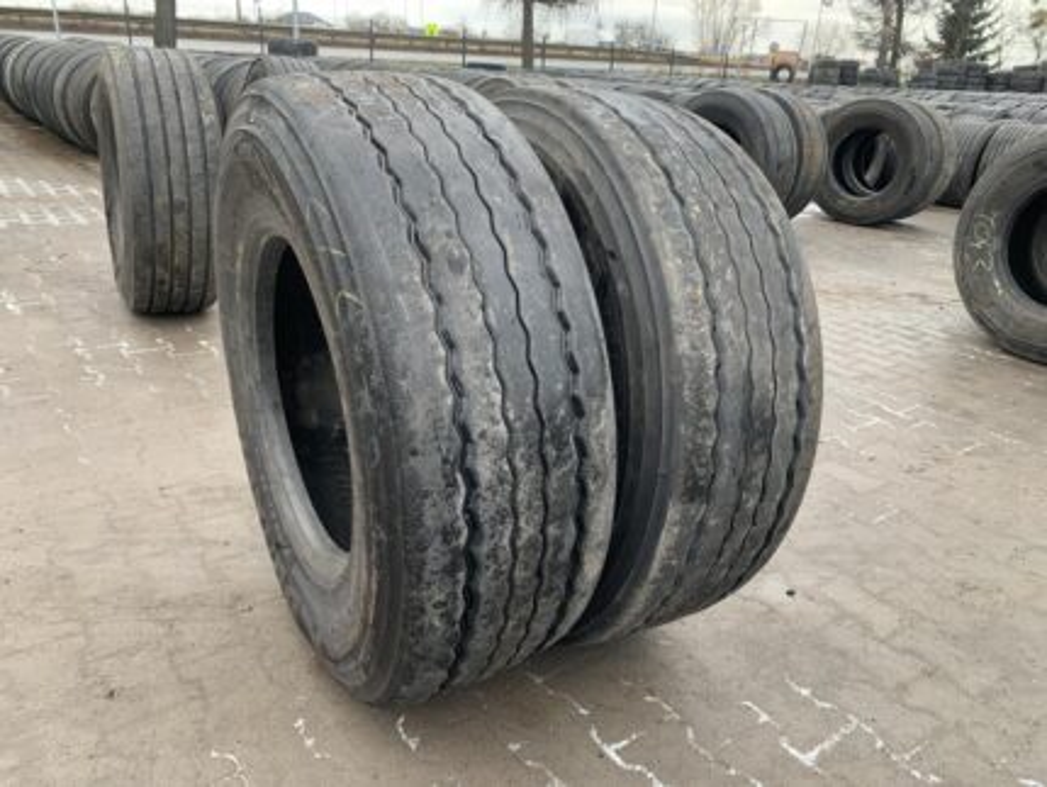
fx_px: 787
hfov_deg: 67.3
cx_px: 524
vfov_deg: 53.1
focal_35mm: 26
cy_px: 394
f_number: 1.8
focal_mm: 4.25
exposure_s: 1/121
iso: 80
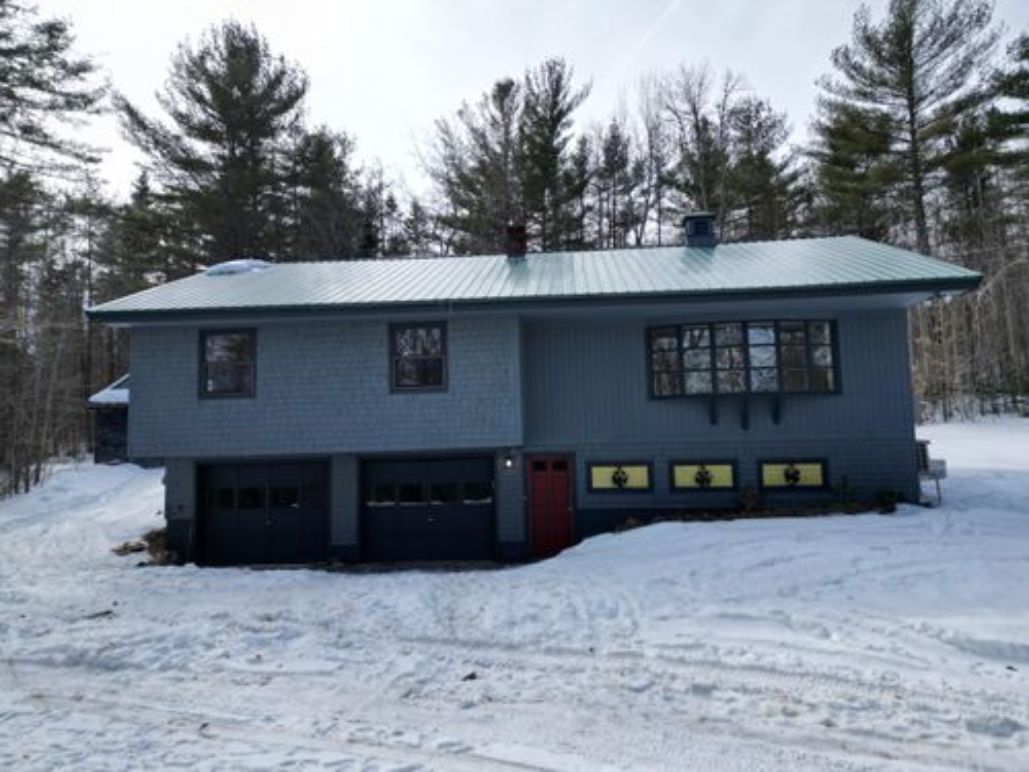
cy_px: 386
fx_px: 713
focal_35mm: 24
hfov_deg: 71.6
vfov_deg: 56.8
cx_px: 514
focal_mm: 6.72
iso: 100
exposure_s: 1/2500
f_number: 1.7
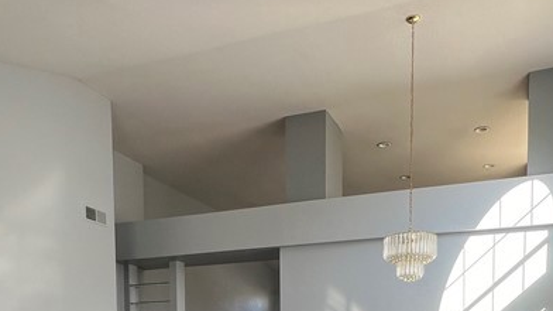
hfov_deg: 54.0
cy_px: 423
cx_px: 302
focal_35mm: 37
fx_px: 542
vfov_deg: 26.3
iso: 32
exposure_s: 1/119
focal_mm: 1.57
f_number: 1.8
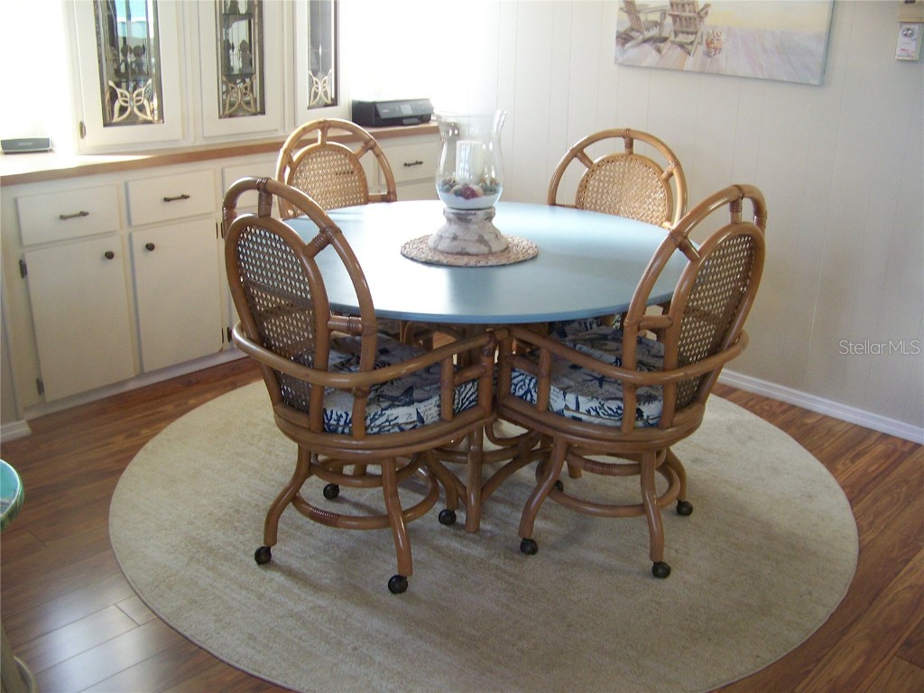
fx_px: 961
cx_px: 462
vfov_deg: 39.7
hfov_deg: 51.4
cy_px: 346
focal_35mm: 36
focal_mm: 5.85
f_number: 2.8
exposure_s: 1/30
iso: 160
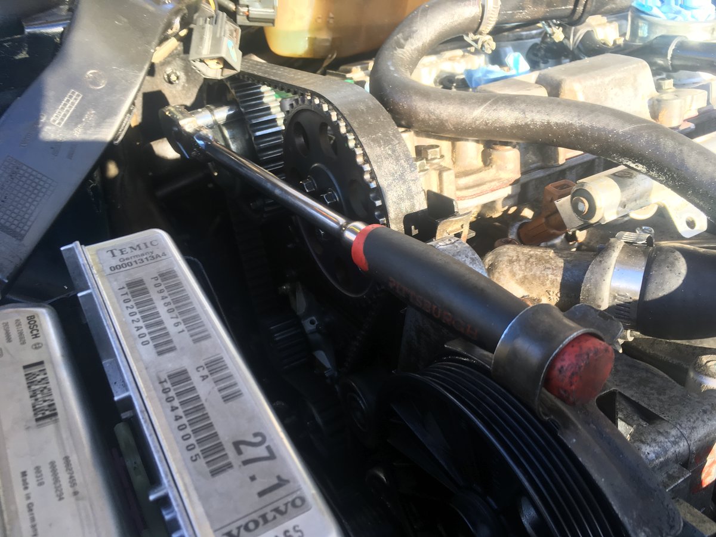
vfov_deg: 48.2
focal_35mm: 29
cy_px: 268
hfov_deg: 61.7
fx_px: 600
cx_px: 358
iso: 25
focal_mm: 4.15
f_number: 2.2
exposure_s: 1/120
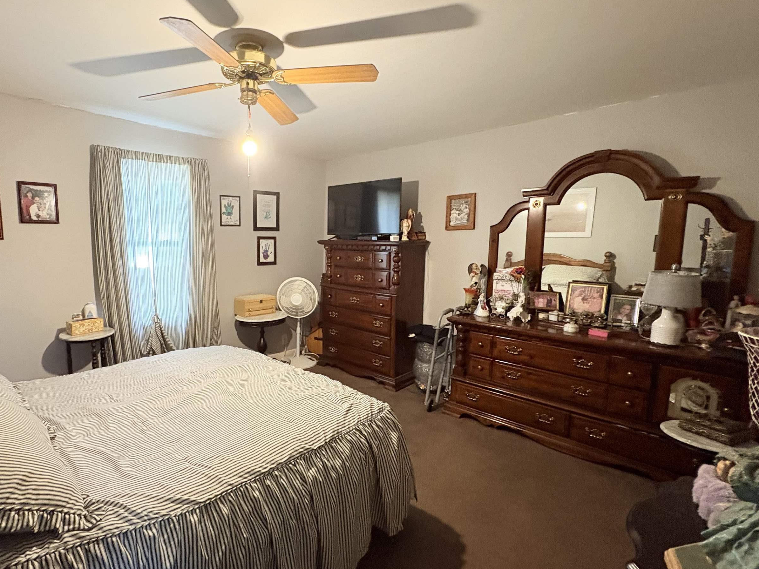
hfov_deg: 86.3
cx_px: 294
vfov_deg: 71.6
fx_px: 395
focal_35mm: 18
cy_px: 283
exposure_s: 1/60
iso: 800
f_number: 2.2
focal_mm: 2.22
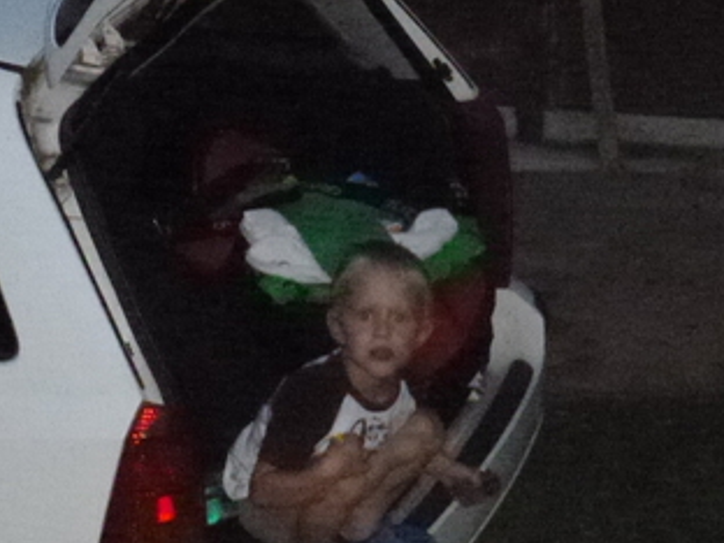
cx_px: 320
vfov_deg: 9.1
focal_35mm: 164
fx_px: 3430
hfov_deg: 12.0
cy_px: 281
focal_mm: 11.5
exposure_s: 1/60
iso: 1600
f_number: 4.5
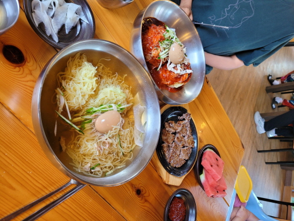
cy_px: 110
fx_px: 221
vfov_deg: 53.1
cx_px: 147
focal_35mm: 26
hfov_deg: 67.3
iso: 250
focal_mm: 5.4
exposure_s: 1/120
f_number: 1.8
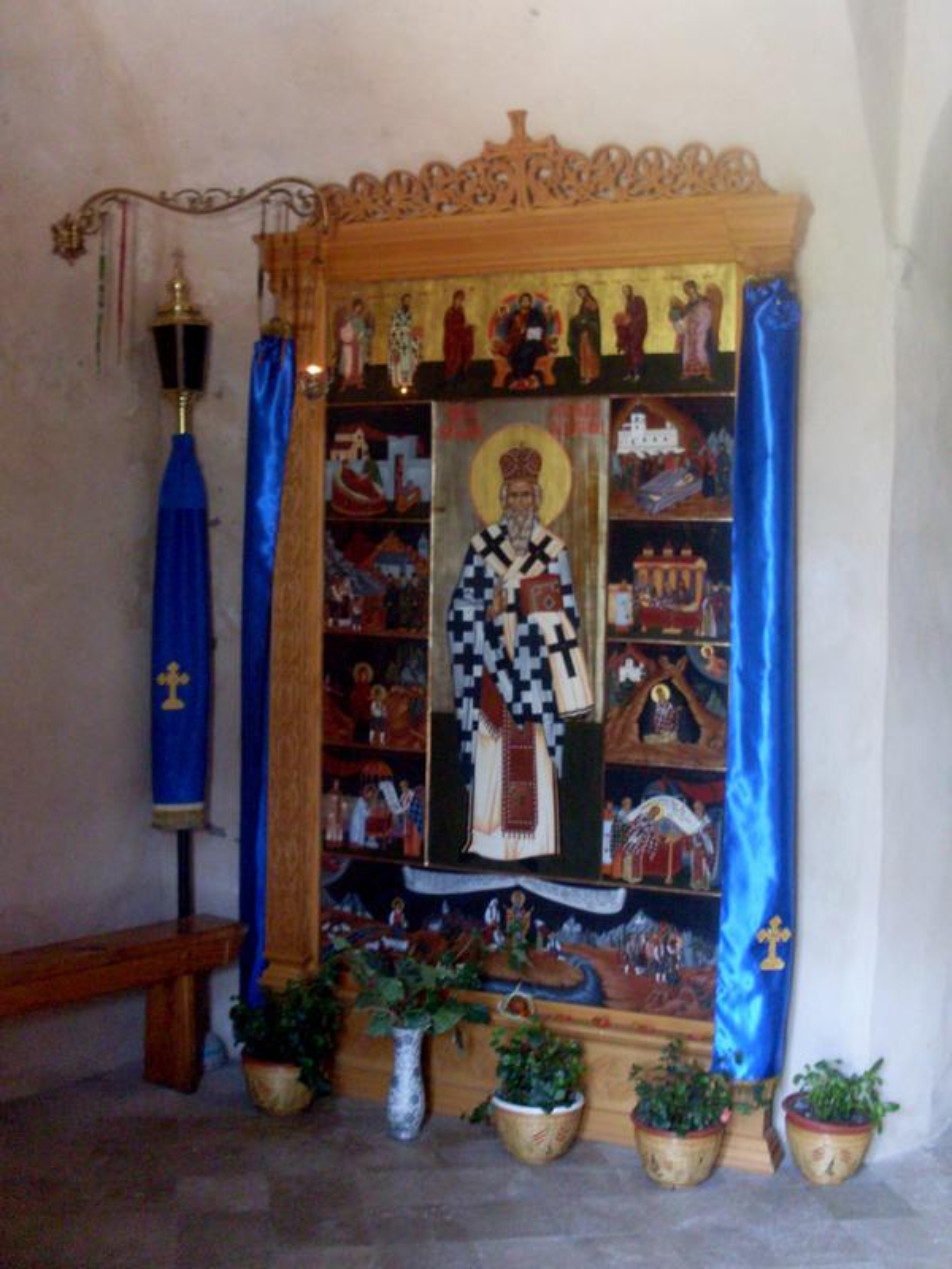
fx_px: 1393
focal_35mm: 38
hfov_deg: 37.7
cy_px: 634
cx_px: 476
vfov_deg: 49.0
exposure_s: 1/8
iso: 200
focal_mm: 6.3
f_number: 2.8
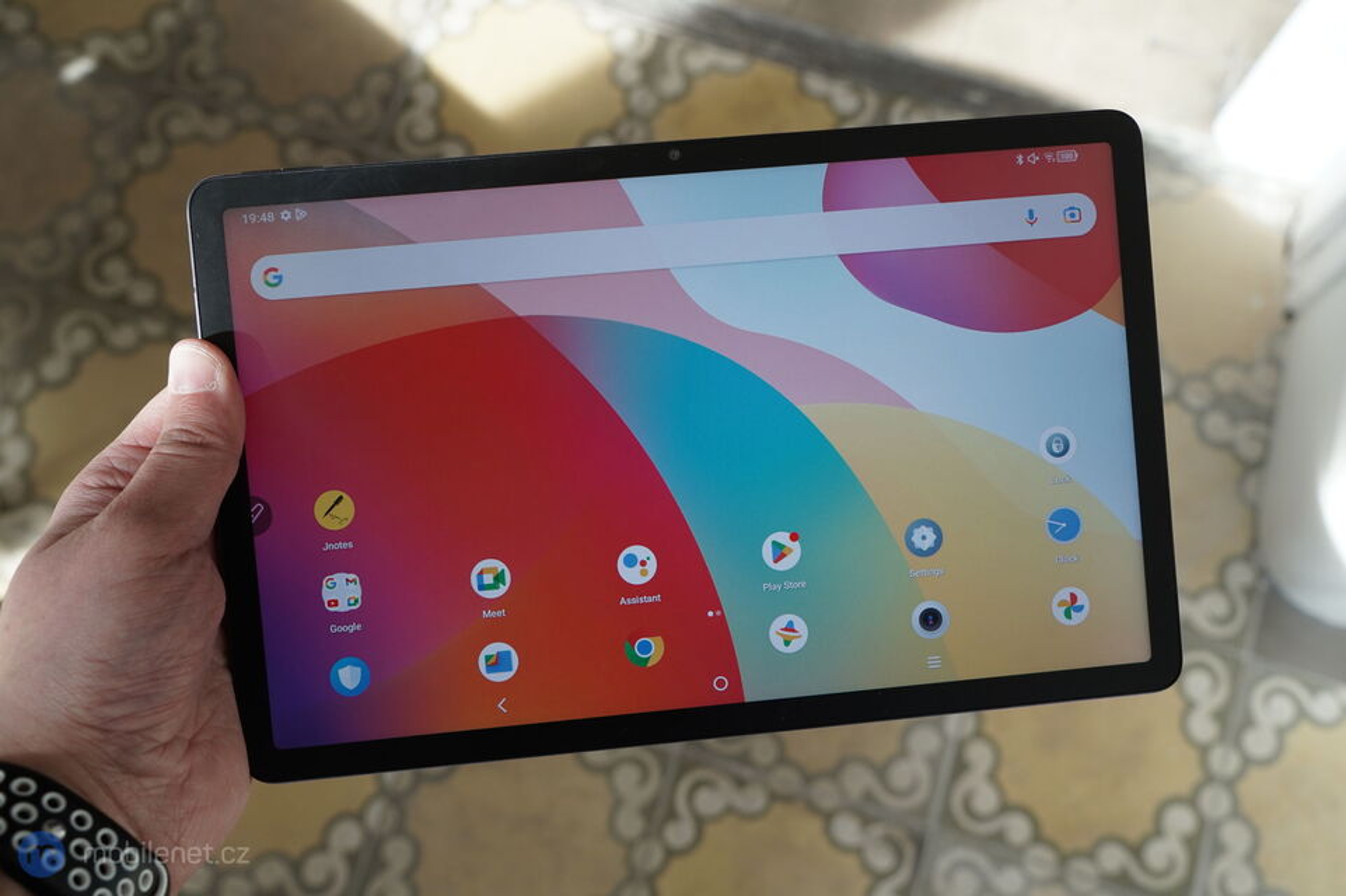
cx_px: 673
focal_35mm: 35
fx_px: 1308
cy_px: 448
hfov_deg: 54.5
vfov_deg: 37.8
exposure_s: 1/160
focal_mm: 35
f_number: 6.3
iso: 640
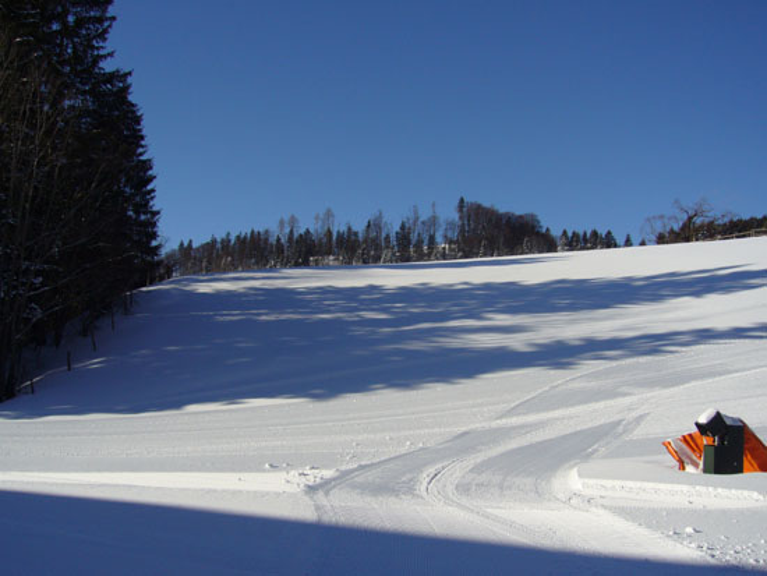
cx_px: 384
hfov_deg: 46.8
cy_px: 288
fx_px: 887
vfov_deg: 36.0
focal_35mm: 40
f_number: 6
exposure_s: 1/640
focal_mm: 6.6
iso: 80
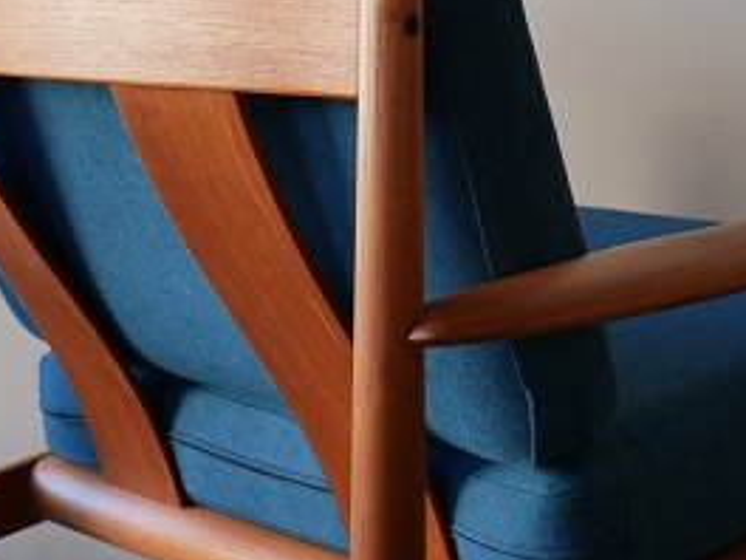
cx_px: 381
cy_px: 249
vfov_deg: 15.9
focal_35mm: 93
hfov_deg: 21.1
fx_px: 2004
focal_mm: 18
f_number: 4.6
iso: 400
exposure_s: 1/60
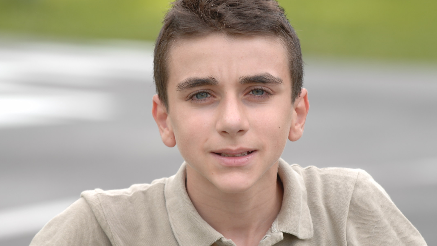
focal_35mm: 351
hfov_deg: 6.2
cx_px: 219
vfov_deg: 3.5
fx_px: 4067
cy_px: 110
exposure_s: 1/100
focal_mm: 200
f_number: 5.3
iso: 100
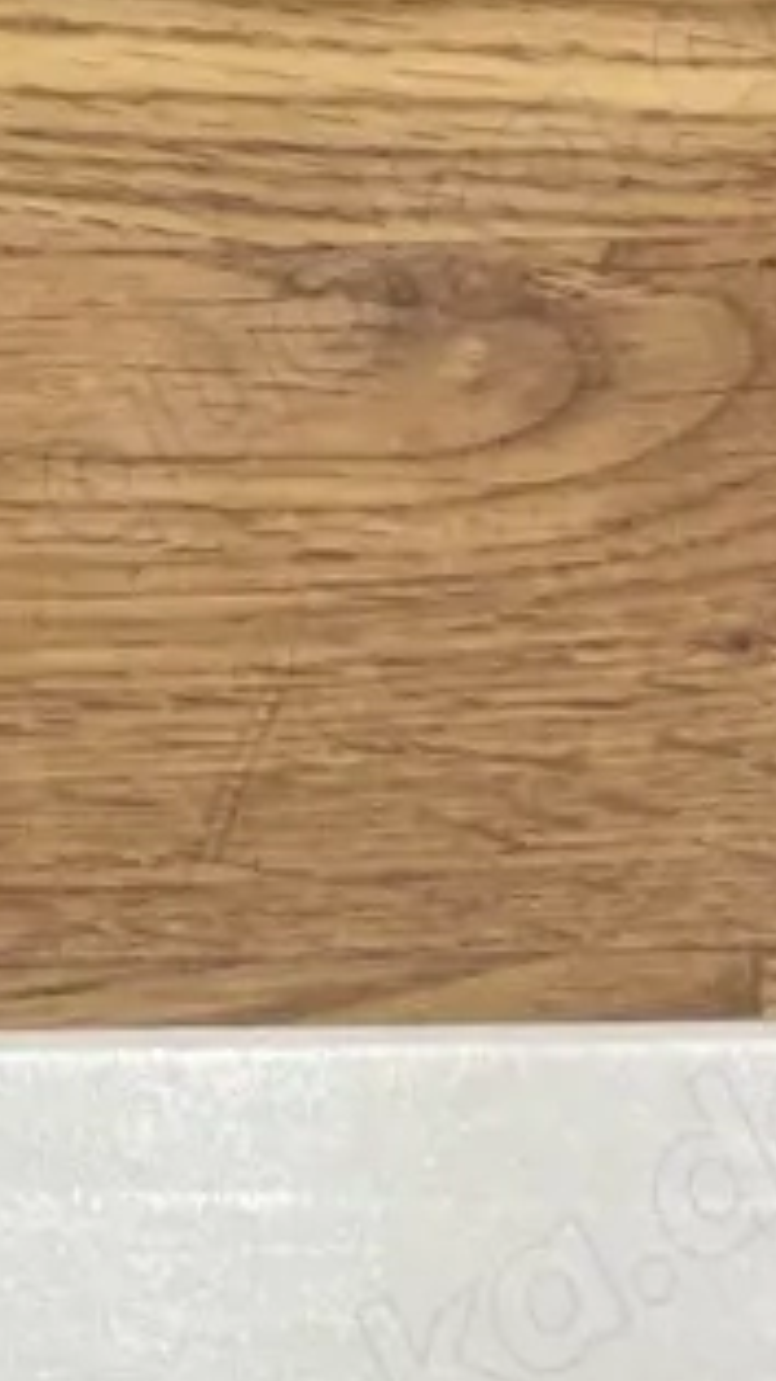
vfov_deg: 15.0
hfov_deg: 10.0
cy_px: 2657
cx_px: 772
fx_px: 4393
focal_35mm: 120
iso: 64
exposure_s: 1/100
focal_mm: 4.2
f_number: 1.6
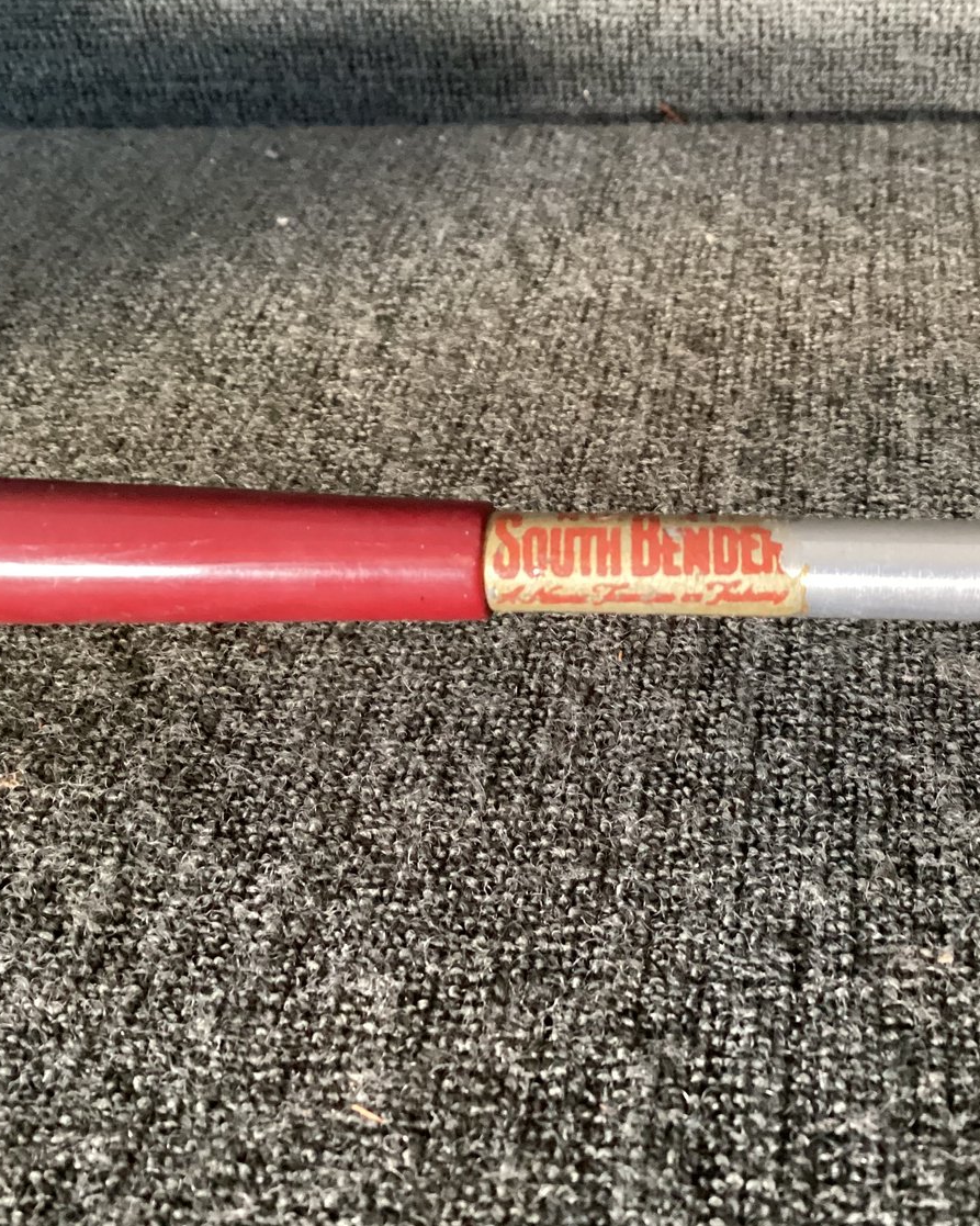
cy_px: 609
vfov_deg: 44.8
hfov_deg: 36.2
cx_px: 624
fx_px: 1487
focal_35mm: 41
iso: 500
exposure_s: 1/30
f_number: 2.4
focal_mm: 3.3
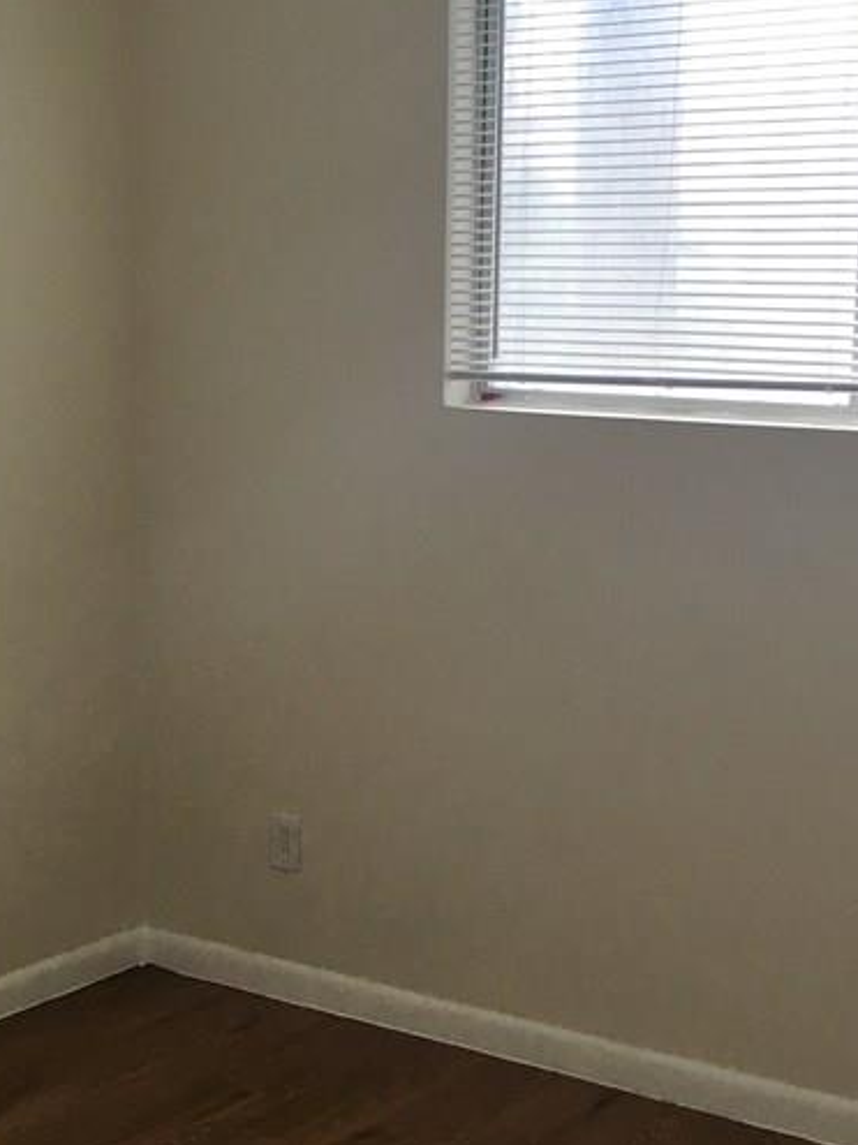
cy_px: 641
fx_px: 1984
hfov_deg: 24.4
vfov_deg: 32.2
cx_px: 451
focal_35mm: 60
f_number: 2.2
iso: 25
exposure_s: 1/30
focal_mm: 4.15
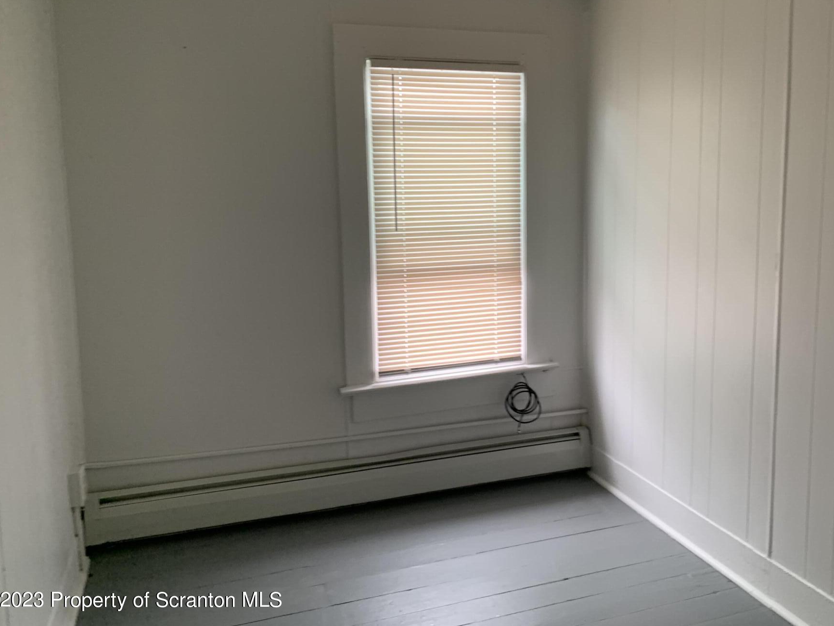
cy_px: 272
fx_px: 723
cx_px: 463
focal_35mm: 30
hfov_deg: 59.8
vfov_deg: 46.7
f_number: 1.8
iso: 100
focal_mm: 4.25
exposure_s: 1/60
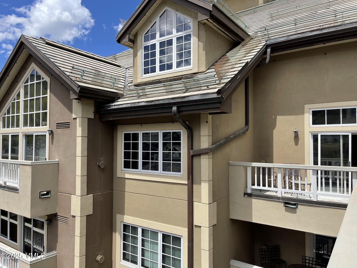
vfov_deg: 53.1
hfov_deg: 67.3
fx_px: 268
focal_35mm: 26
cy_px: 134
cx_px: 178
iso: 32
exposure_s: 1/2488
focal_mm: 5.1
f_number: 1.6
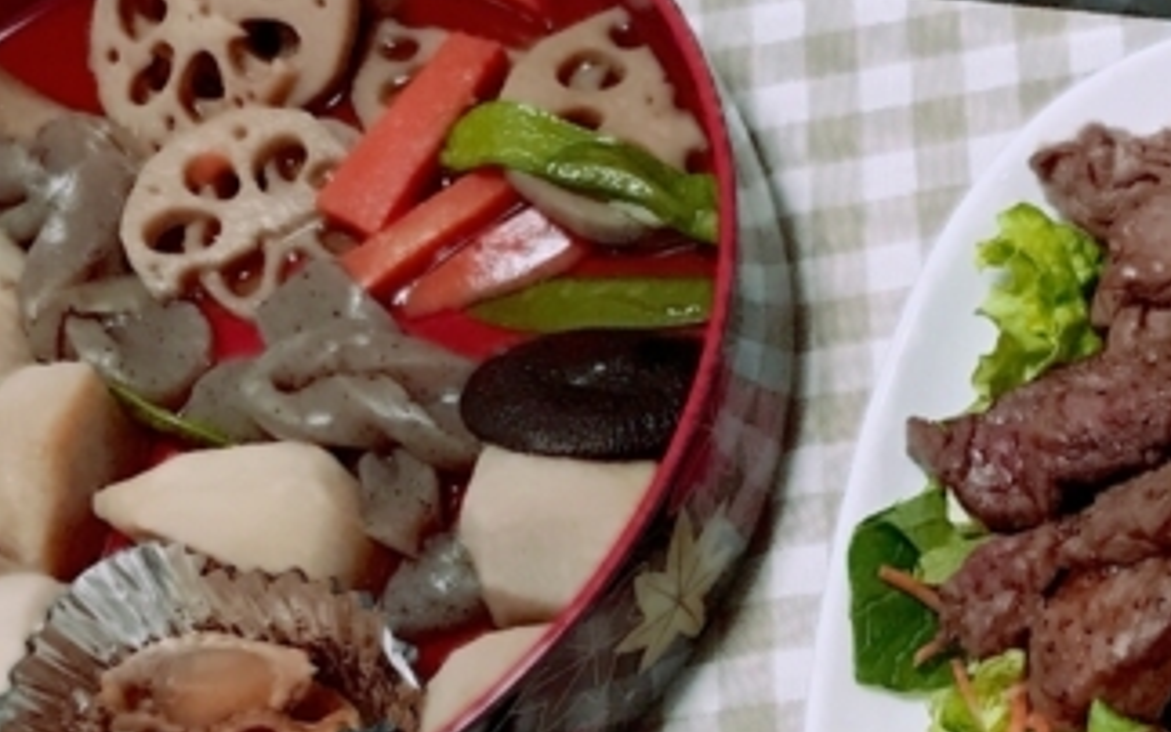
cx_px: 1149
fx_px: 3000
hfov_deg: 21.4
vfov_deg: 13.9
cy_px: 558
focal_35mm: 94
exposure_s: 1/17
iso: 50
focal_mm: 3.99
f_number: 1.8
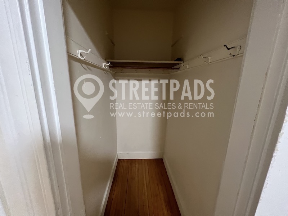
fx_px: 108
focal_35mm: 13
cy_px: 108
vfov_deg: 89.9
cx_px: 144
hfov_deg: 106.2
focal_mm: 1.57
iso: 800
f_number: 1.8
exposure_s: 1/60
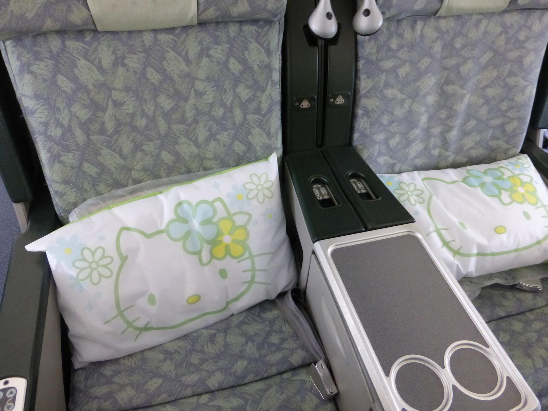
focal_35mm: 25
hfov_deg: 69.4
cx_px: 274
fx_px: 396
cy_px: 206
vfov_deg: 54.9
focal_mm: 4.3
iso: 800
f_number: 3.3
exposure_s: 1/30
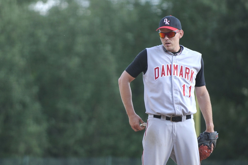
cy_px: 82
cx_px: 124
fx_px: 1377
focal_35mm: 200
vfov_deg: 6.9
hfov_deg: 10.3
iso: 640
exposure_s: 1/1250
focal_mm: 200
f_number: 2.8
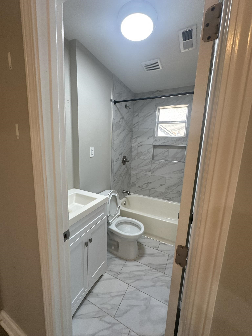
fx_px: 136
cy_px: 168
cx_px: 126
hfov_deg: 85.7
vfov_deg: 102.1
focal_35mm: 14
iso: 125
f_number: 2.2
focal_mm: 2.22
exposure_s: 1/120
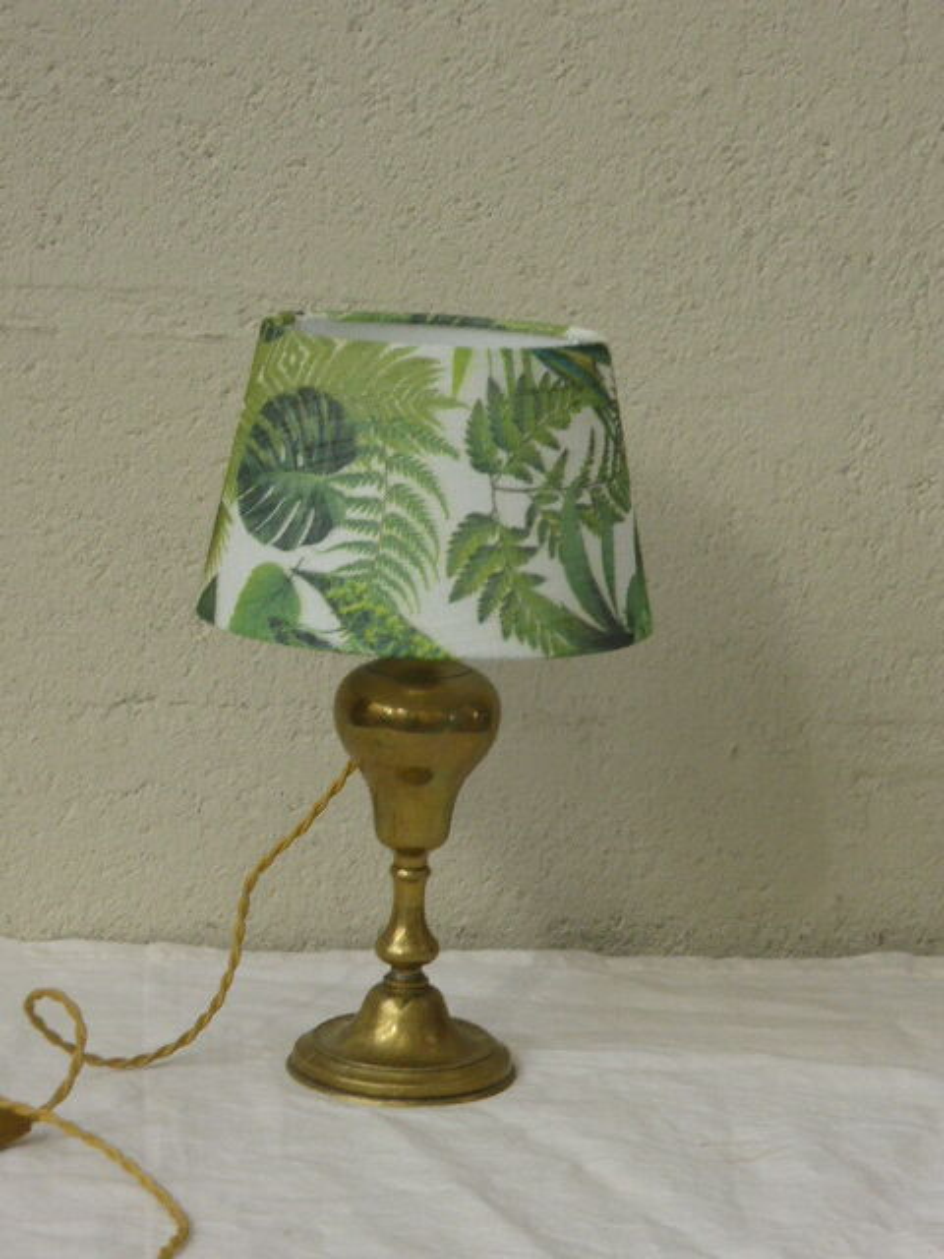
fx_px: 3782
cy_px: 630
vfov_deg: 18.9
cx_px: 472
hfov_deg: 14.2
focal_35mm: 104
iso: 250
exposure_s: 1/60
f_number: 5.3
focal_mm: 17.1
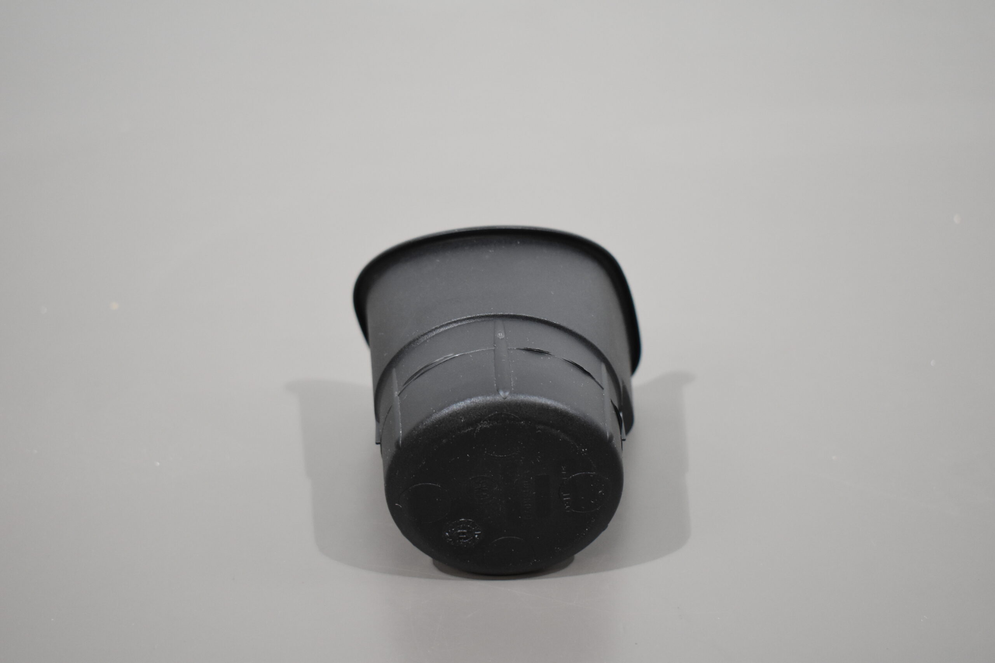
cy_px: 332
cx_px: 498
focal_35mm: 51
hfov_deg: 38.9
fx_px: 1410
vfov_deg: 26.5
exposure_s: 1/125
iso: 1600
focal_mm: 34
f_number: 4.5
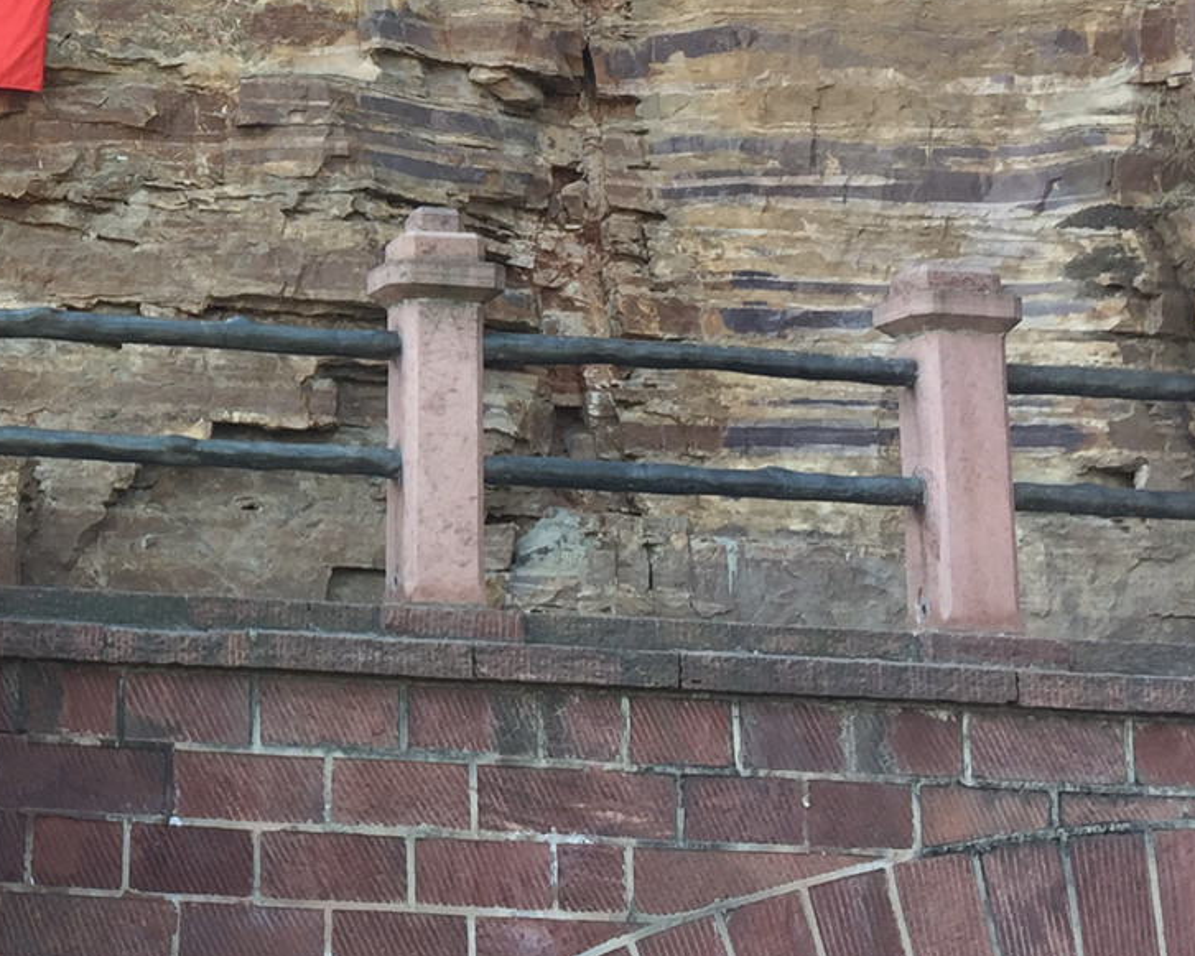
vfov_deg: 19.4
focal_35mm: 78
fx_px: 2759
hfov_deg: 23.0
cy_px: 173
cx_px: -115
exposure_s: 1/119
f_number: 2.2
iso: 32
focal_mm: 4.15
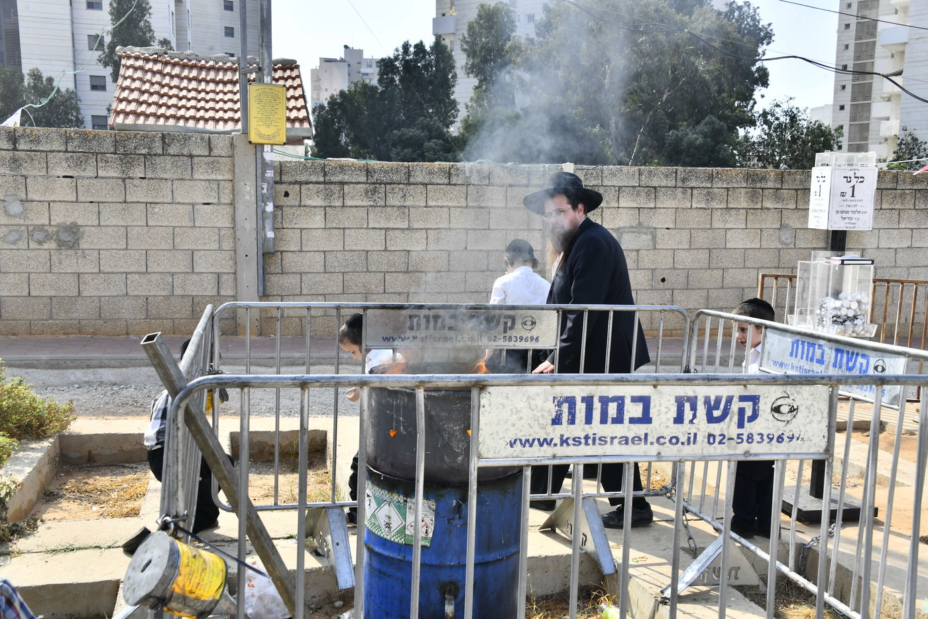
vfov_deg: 35.0
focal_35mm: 38
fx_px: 979
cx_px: 464
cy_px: 310
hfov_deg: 50.7
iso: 320
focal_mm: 38
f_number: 11
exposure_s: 1/400
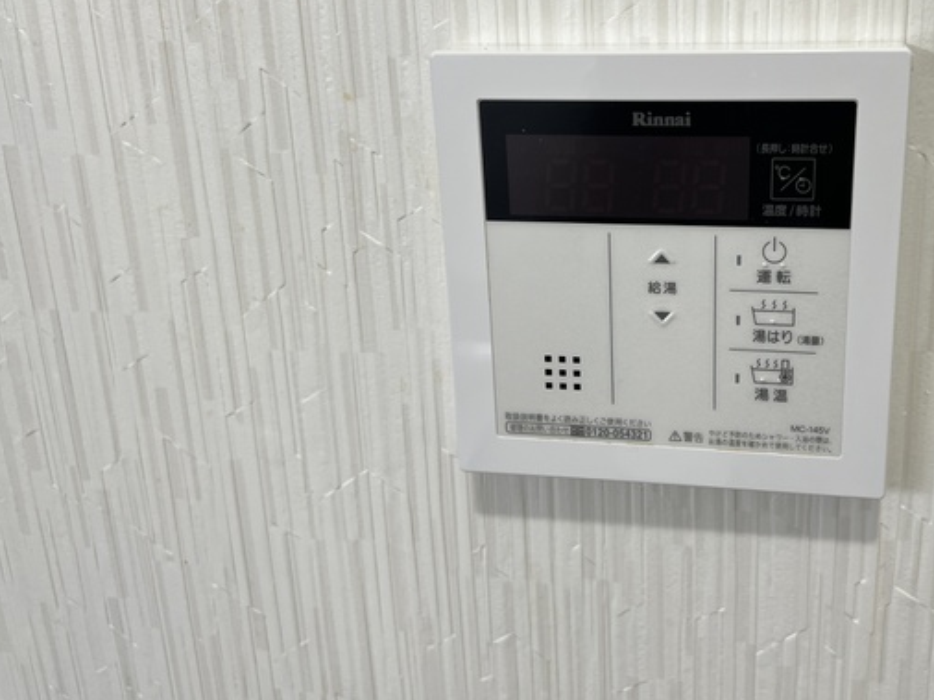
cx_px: 620
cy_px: 254
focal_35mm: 36
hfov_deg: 50.5
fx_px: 971
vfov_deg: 39.3
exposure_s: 1/60
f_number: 1.5
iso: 80
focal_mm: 5.7
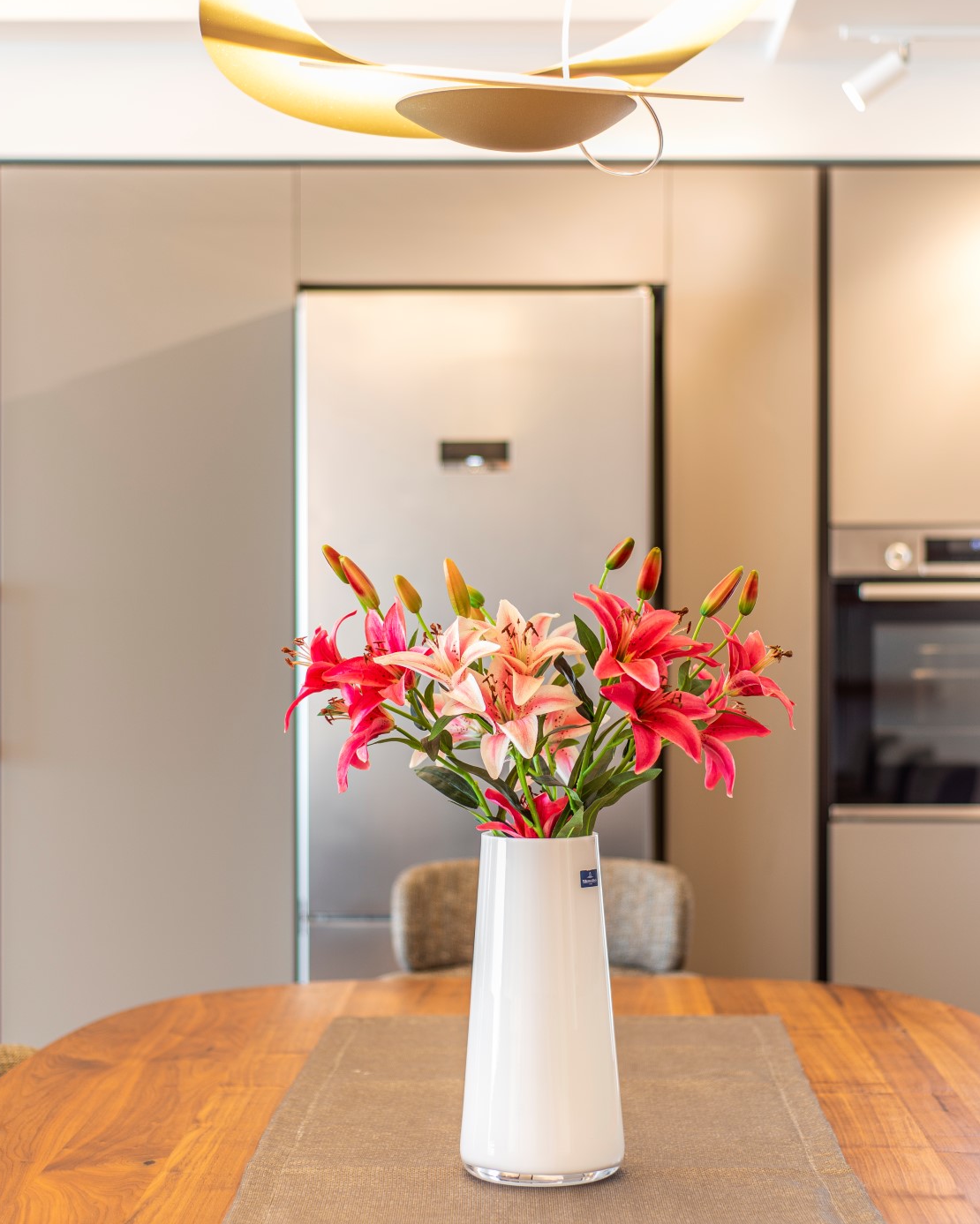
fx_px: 2574
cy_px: 613
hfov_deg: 21.5
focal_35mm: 71
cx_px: 552
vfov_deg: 26.8
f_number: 1.8
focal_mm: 50
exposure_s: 1/6
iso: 50
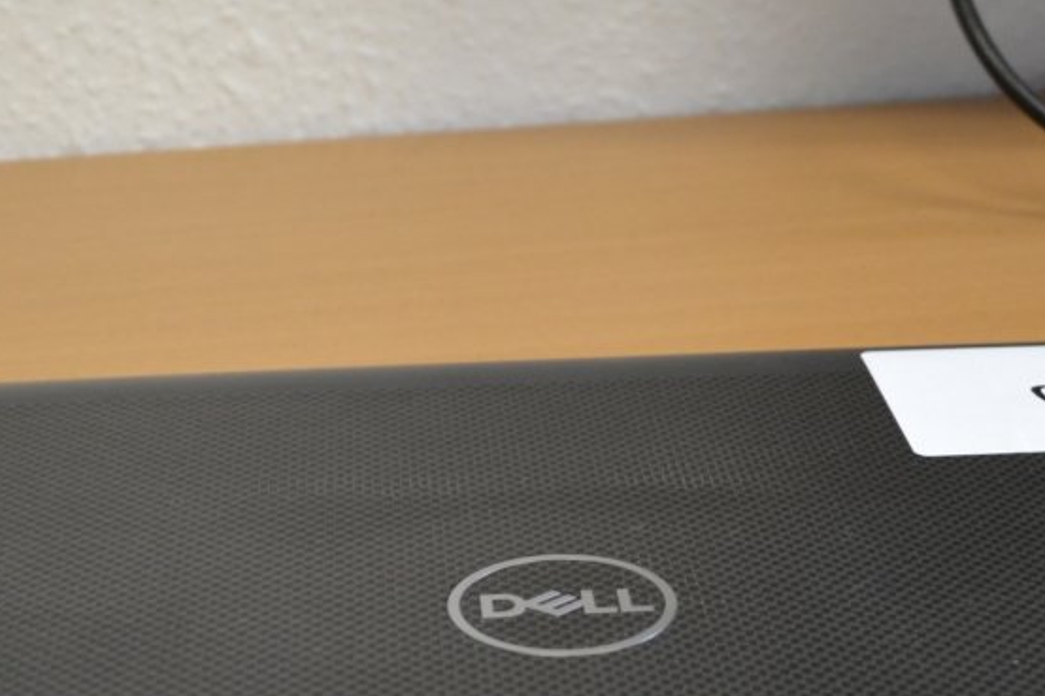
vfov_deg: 17.2
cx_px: 624
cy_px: 640
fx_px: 2263
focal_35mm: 78
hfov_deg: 25.9
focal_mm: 18
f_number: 3.5
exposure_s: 1/20
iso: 400
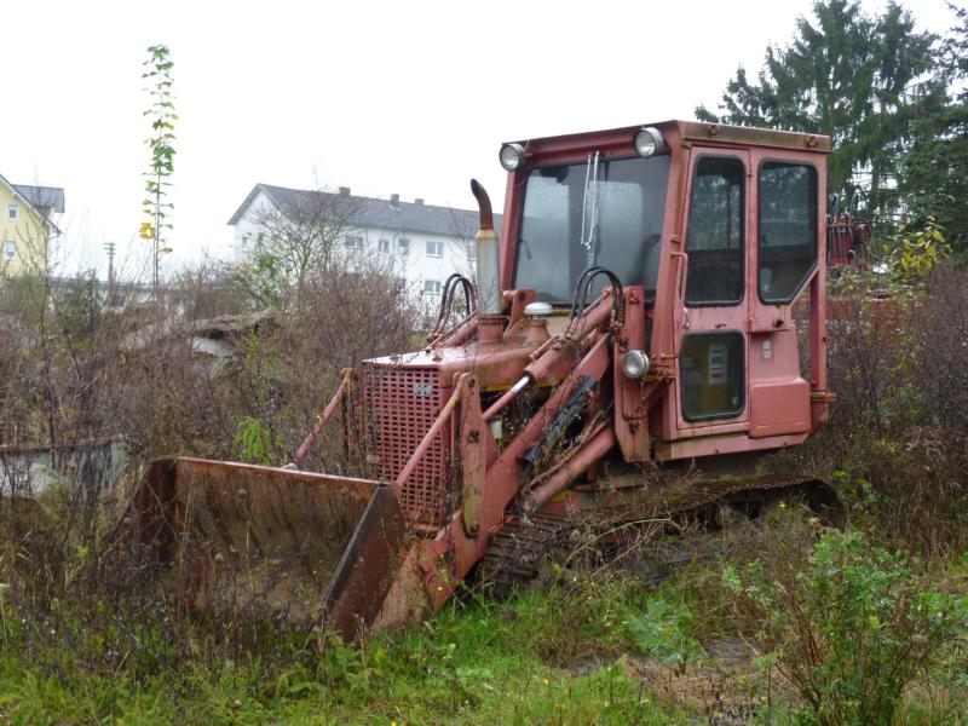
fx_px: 1426
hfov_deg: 37.5
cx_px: 484
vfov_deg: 28.6
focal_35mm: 51
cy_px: 363
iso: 80
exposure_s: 1/50
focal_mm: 9.1
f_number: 4.4
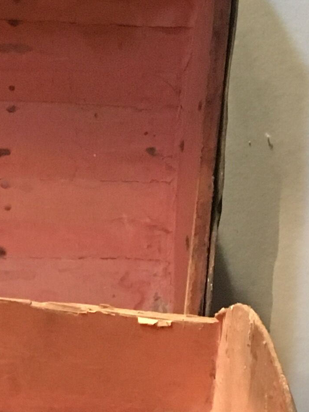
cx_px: -229
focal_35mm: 124
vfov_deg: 15.7
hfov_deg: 11.2
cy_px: 377
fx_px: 1476
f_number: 2.2
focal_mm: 4.15
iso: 250
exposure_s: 1/25
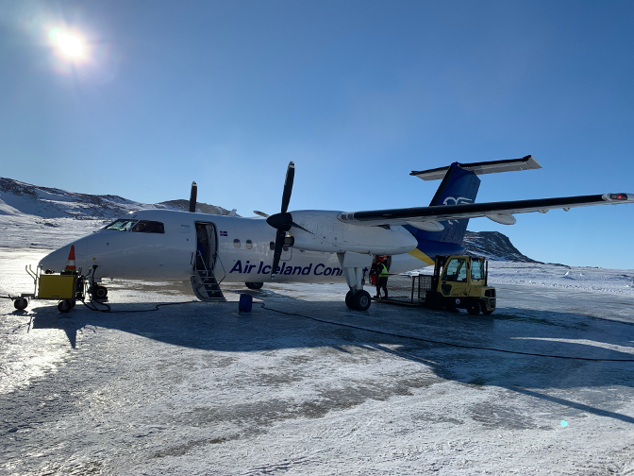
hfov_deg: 67.3
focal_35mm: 26
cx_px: 317
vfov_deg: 53.1
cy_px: 238
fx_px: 476
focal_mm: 4.25
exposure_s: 1/5714
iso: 25
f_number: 1.8
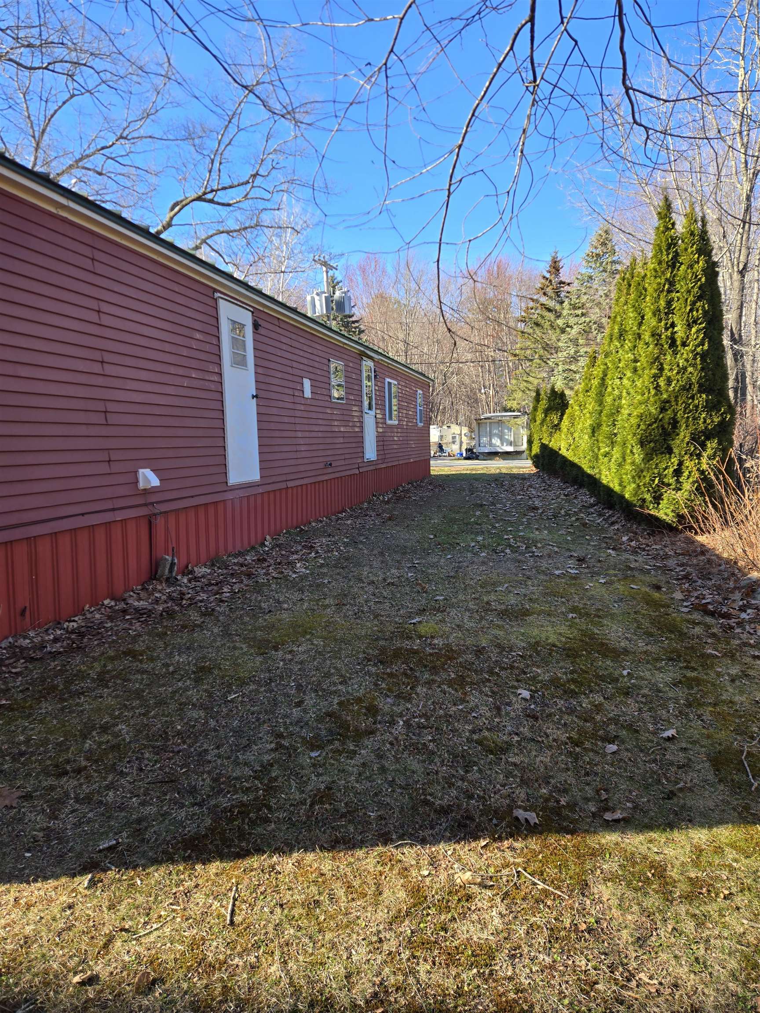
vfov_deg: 73.9
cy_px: 506
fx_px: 673
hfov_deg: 58.9
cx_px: 380
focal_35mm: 23
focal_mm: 5.4
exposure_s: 1/475
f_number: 1.8
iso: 25
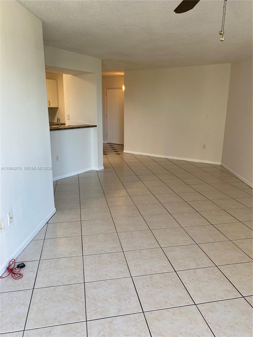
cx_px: 126
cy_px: 168
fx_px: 253
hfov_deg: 53.1
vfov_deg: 67.3
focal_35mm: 26
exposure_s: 1/60
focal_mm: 4.25
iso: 64
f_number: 1.8
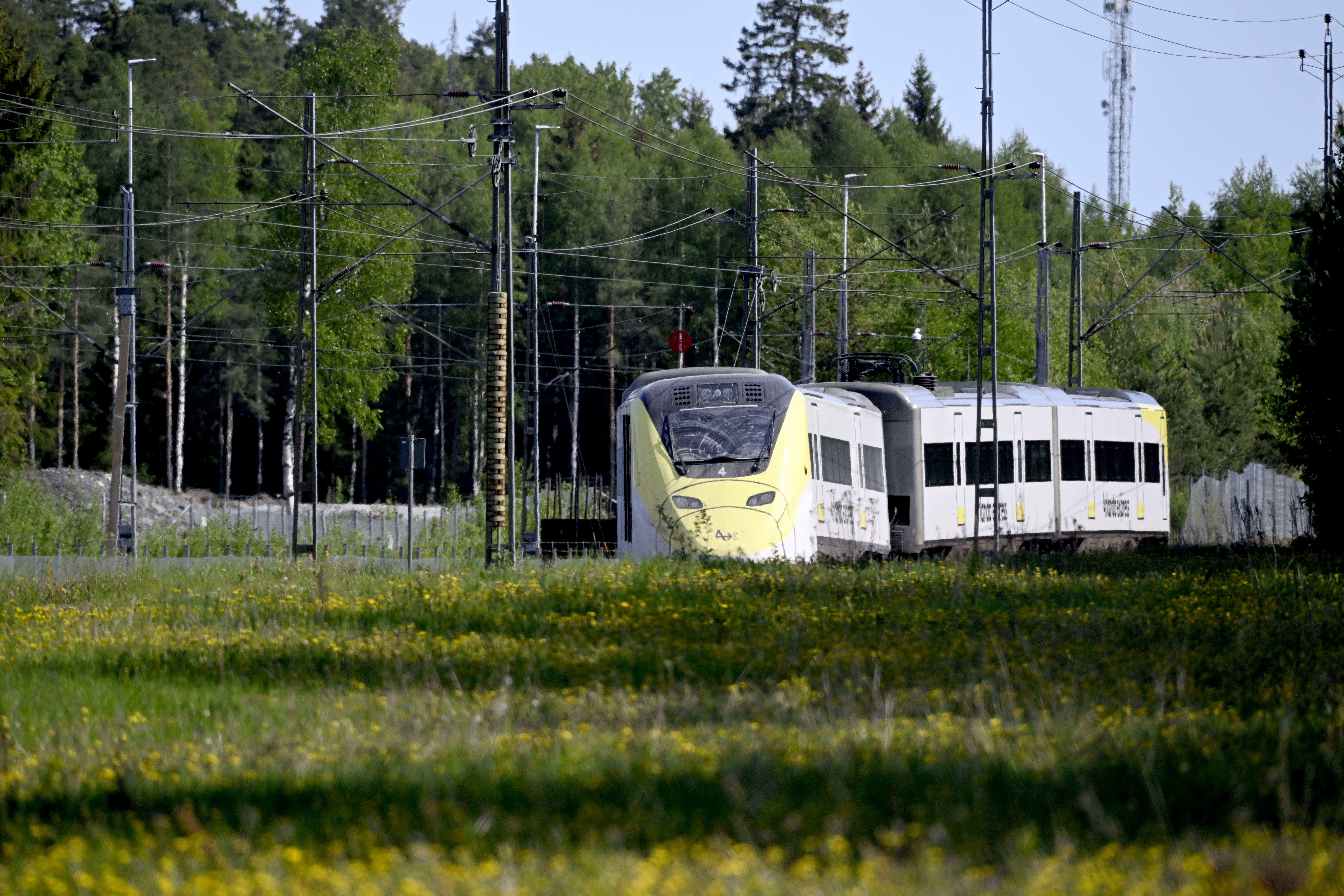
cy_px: 448
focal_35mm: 561
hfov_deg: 3.7
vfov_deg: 2.5
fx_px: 20942
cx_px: 672
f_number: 8
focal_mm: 560
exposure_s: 1/2000
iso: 800
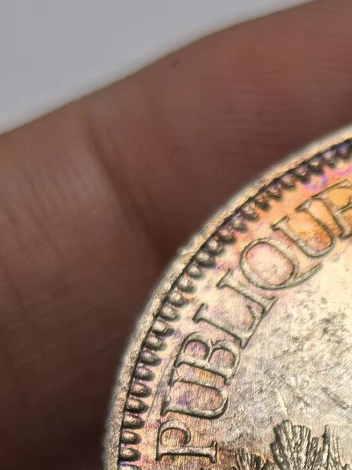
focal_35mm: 166
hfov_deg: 8.7
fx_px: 2252
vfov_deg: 11.7
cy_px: 526
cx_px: 540
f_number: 2
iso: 50
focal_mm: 6.98
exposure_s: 1/100
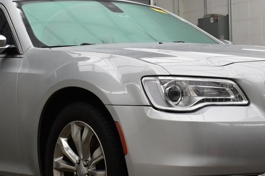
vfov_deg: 13.3
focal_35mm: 103
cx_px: 134
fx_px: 758
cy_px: 118
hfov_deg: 19.8
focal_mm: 32
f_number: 9
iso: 400
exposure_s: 1/100
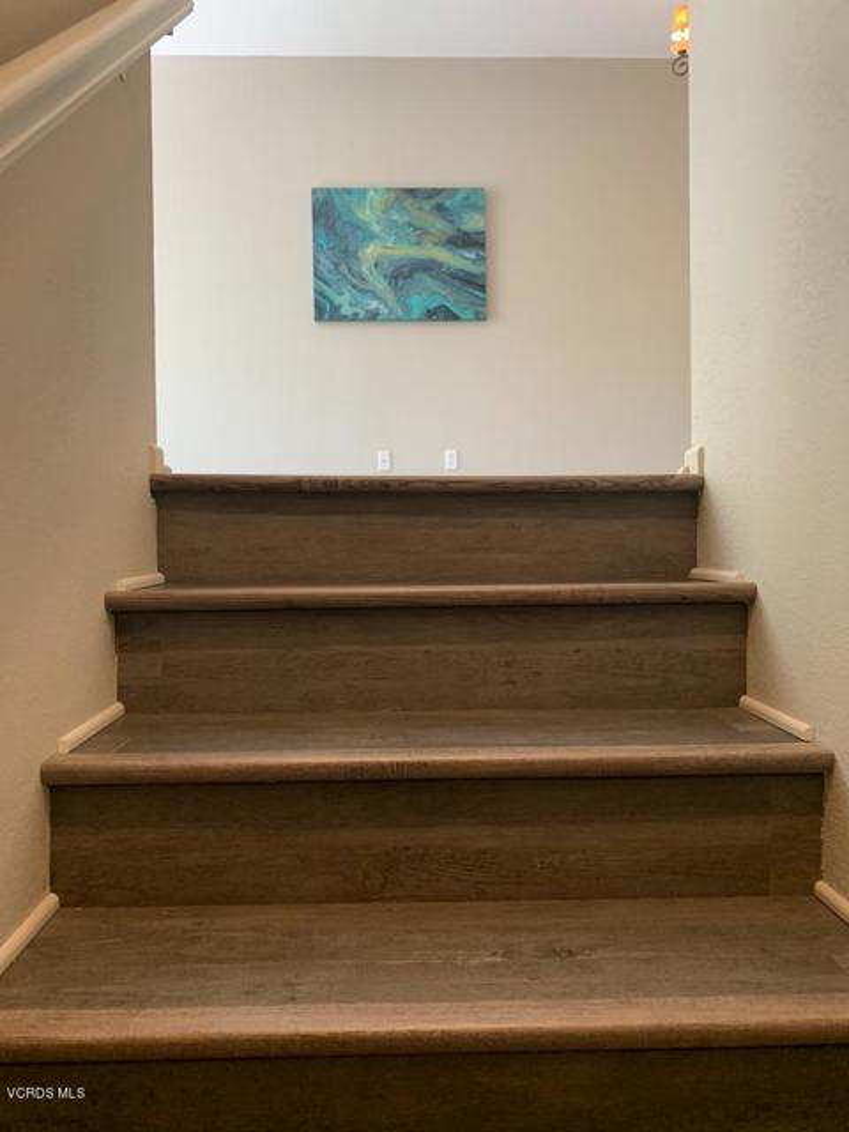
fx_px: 850
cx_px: 424
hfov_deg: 53.1
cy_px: 566
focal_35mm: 26
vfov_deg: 67.3
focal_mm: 4.25
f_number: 1.8
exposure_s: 1/60
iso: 160
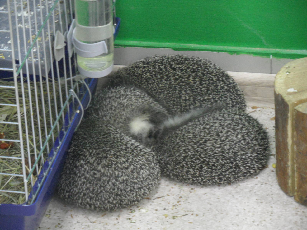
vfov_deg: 8.2
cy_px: 115
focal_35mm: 180
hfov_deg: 11.0
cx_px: 154
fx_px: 1596
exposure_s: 1/8
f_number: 4.4
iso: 400
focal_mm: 29.7
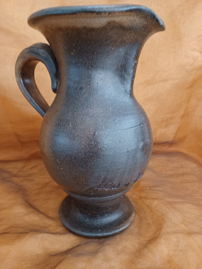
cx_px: 101
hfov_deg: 54.9
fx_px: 195
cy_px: 134
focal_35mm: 25
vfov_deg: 69.4
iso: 1250
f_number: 1.8
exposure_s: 1/16.7
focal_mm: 4.6
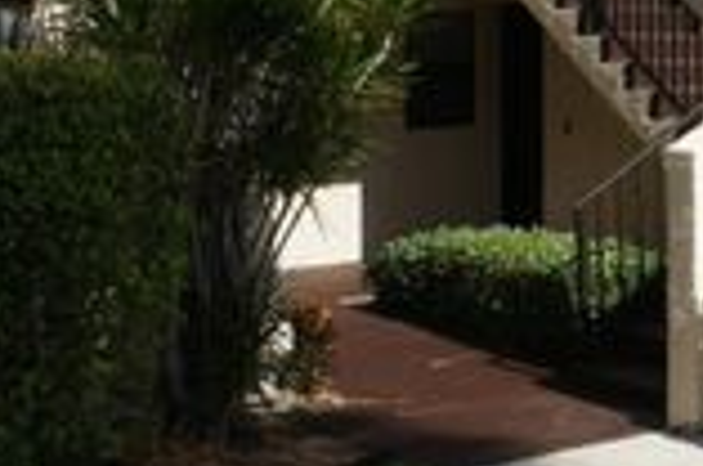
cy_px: -54
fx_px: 1676
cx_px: 949
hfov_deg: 21.2
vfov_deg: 15.4
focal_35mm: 86
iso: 400
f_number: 20
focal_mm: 18
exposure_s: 1/200
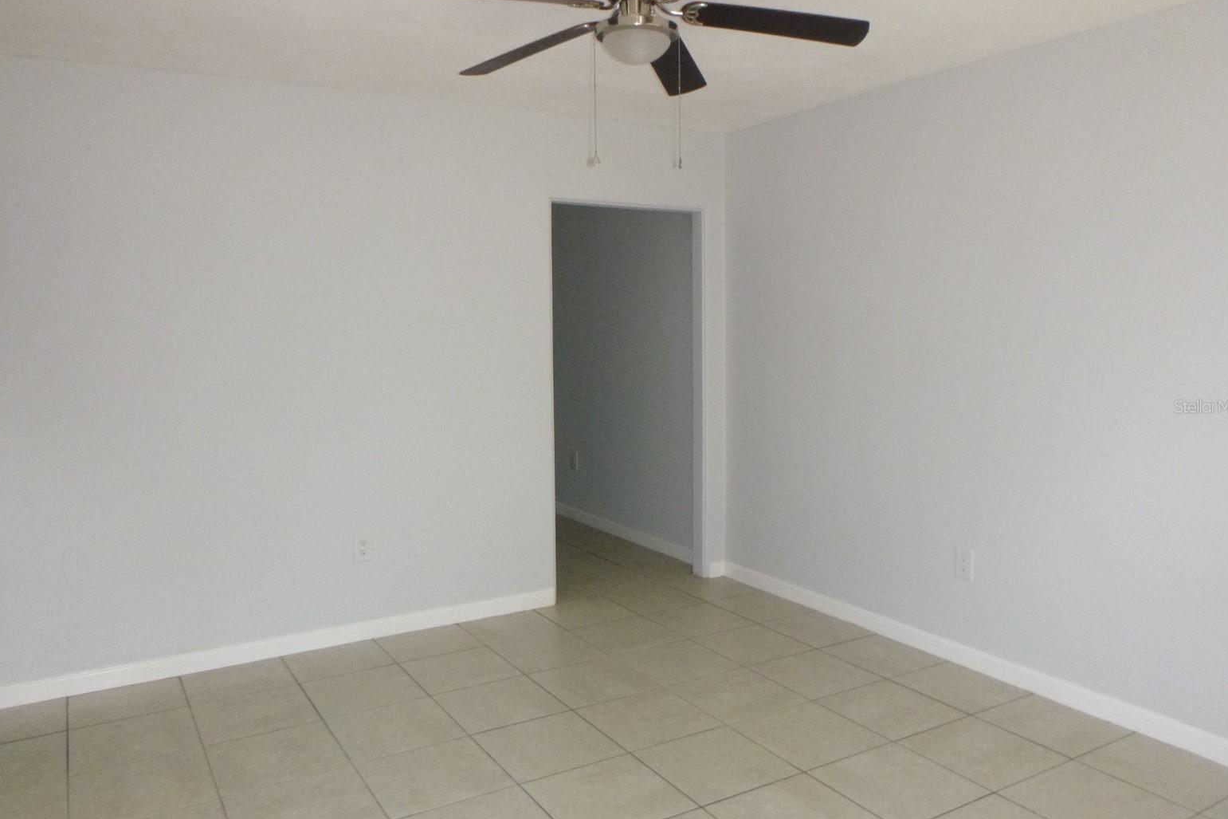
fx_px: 921
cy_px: 406
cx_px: 612
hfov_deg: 67.4
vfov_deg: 47.9
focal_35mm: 27
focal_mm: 4.5
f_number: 3.9
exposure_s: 1/60
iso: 400
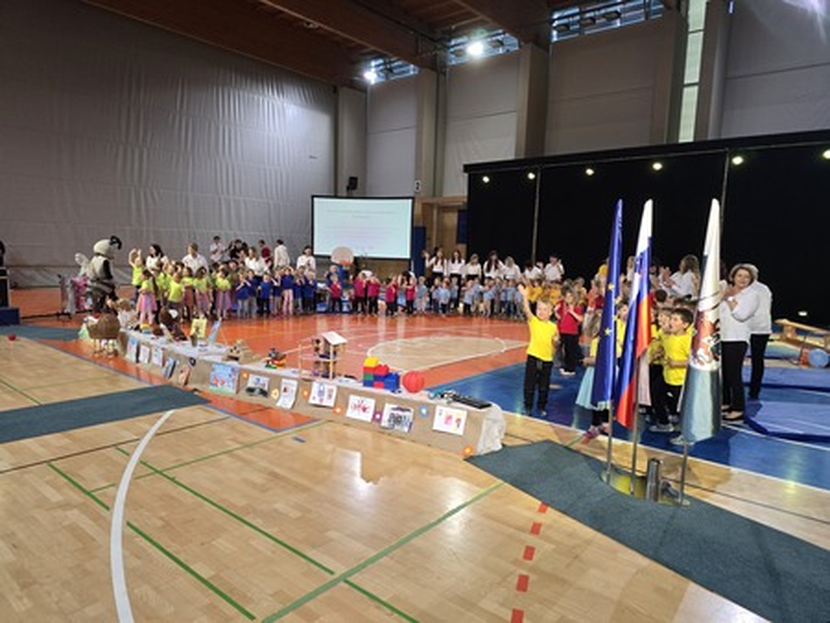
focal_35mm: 23
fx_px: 552
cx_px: 415
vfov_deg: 58.9
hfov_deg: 73.9
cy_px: 312
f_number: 1.7
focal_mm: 6.3
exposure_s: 1/100
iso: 250
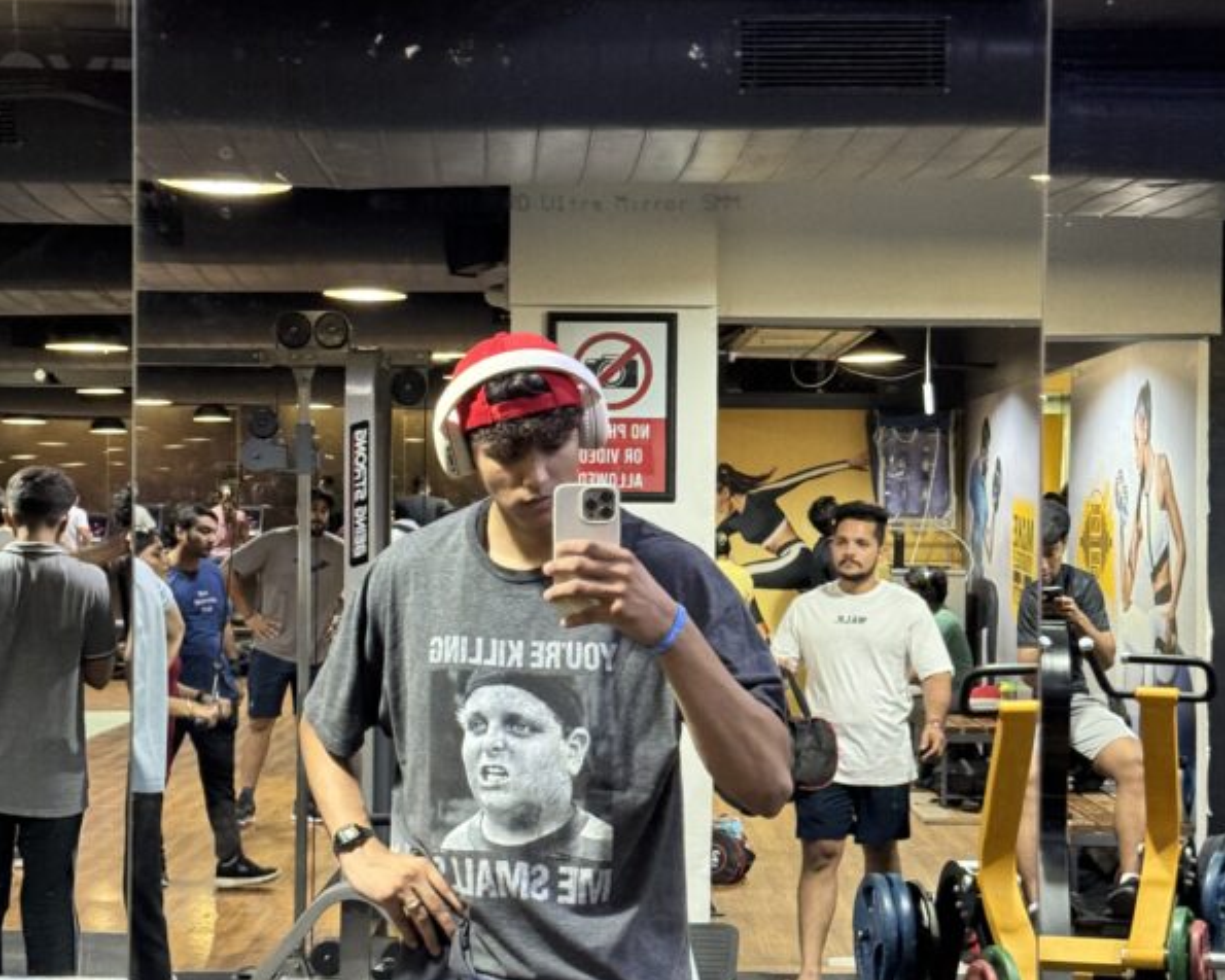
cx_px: 614
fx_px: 2284
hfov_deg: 30.0
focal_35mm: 63
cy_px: 525
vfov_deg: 24.2
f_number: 1.78
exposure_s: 1/33
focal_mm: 6.76
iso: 500
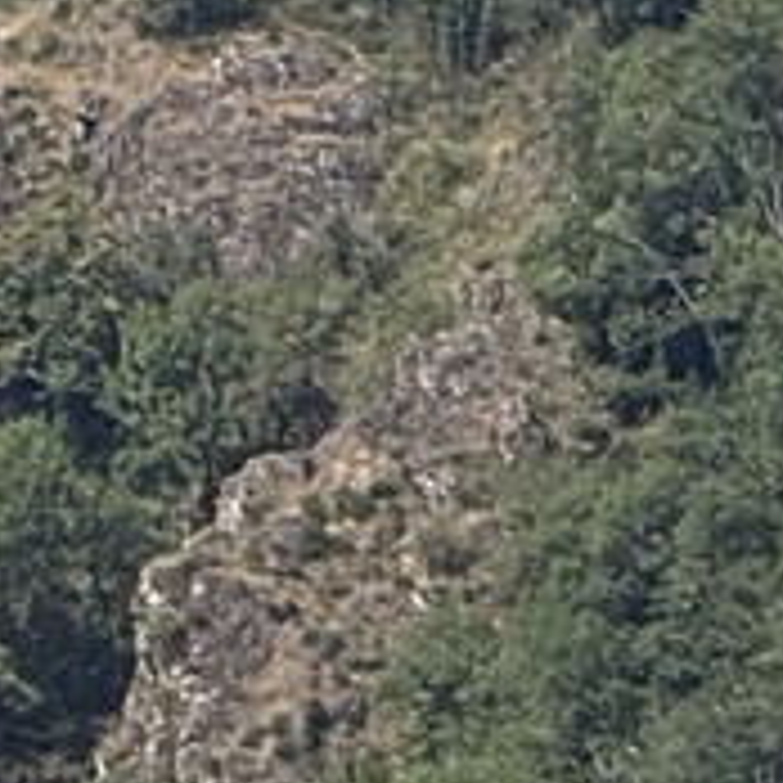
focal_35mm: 916
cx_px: -158
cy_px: -322
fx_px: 23441
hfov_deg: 1.9
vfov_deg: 1.9
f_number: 2.8
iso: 64
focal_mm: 15.66
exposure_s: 1/1866
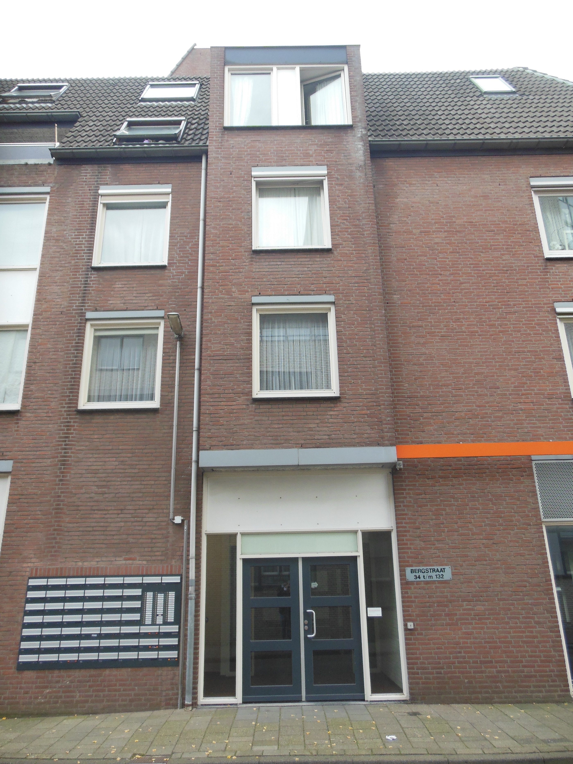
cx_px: 286
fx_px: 552
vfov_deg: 69.4
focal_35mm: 25
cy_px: 382
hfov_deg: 54.9
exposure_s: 1/250
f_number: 3.2
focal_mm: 4.5
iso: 200
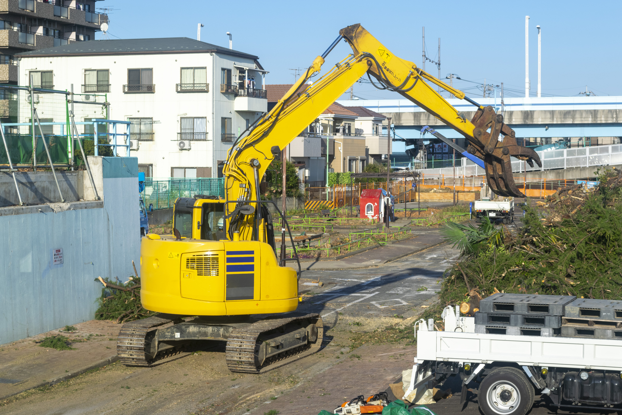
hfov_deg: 24.6
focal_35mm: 82
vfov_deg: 16.6
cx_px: 311
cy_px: 208
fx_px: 1425
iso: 200
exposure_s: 1/400
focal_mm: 55
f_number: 10
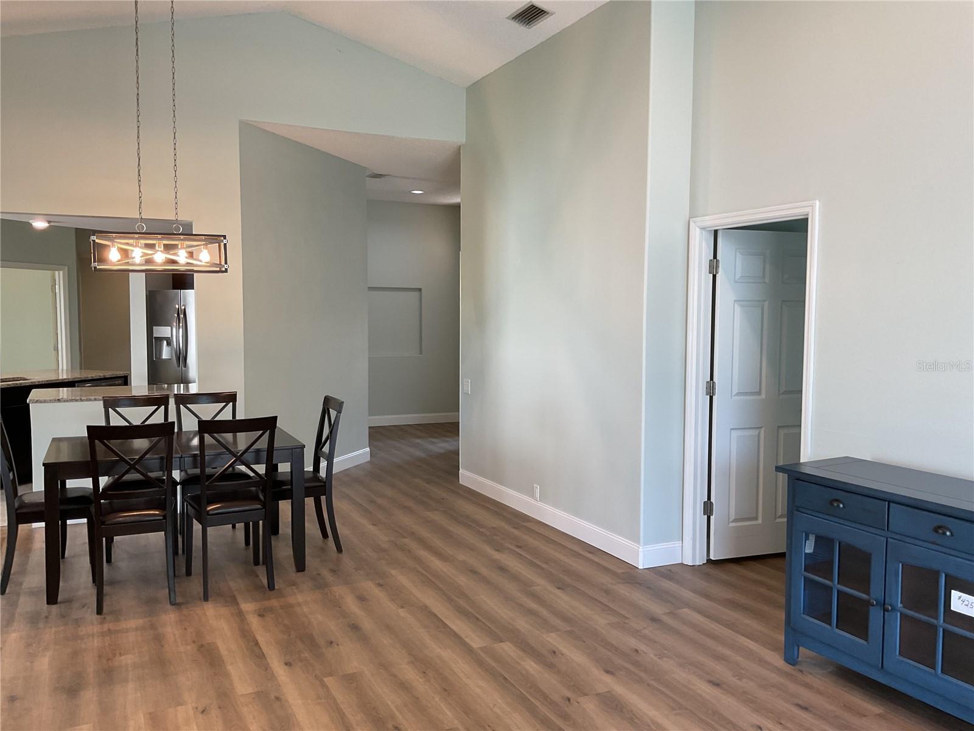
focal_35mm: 29
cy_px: 366
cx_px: 487
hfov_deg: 61.7
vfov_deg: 48.2
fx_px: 816
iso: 50
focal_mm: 3
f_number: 1.8
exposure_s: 1/60
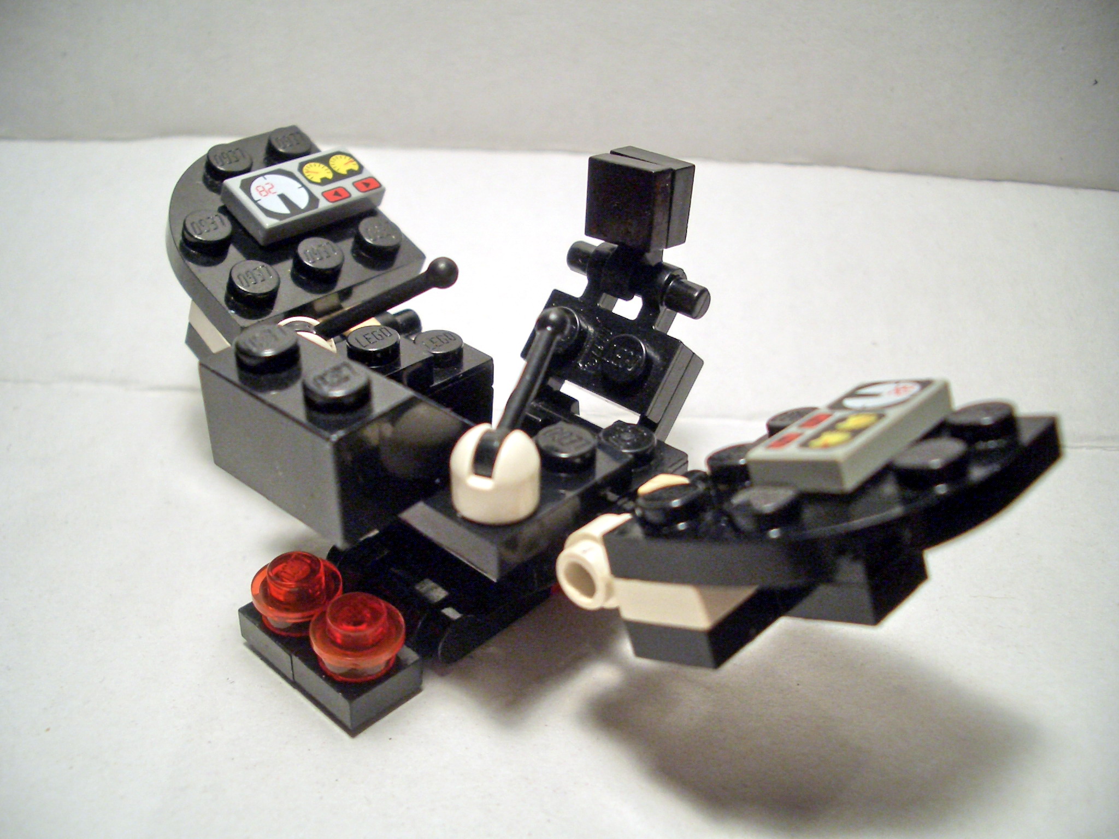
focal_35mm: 35
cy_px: 420
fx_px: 1131
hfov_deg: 52.6
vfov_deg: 40.7
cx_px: 560
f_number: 2.6
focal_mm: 5.8
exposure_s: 1/80
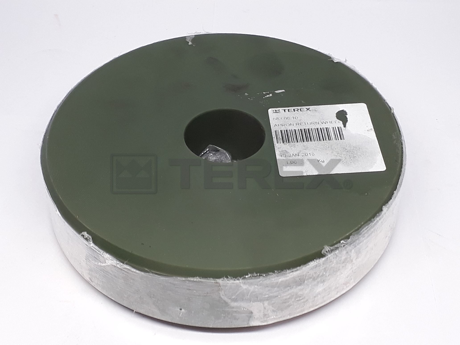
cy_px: 172
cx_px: 230
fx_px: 359
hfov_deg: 65.3
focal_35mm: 27
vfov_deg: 51.4
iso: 50
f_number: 1.9
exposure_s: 1/50
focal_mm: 3.6
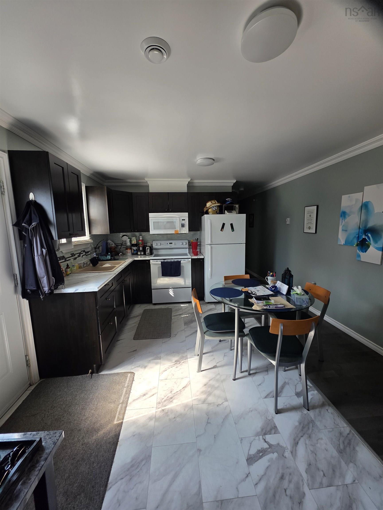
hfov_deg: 89.9
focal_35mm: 13
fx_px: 192
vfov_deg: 106.2
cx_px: 192
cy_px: 255
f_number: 1.9
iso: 40
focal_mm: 2.2
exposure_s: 1/120
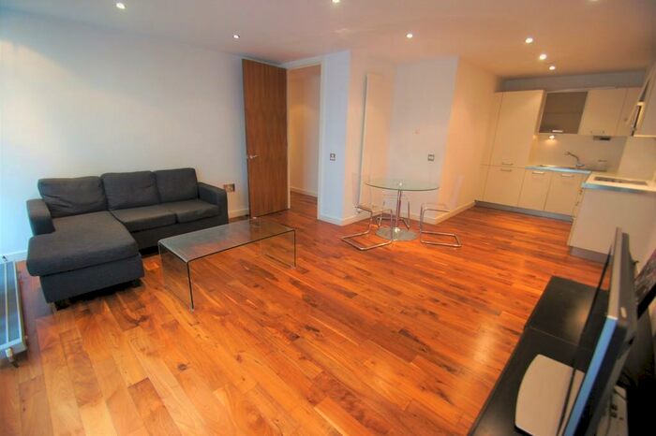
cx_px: 328
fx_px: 273
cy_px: 218
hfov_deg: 100.4
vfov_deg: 77.3
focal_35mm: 15
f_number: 3.5
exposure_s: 1/30
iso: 250
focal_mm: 10
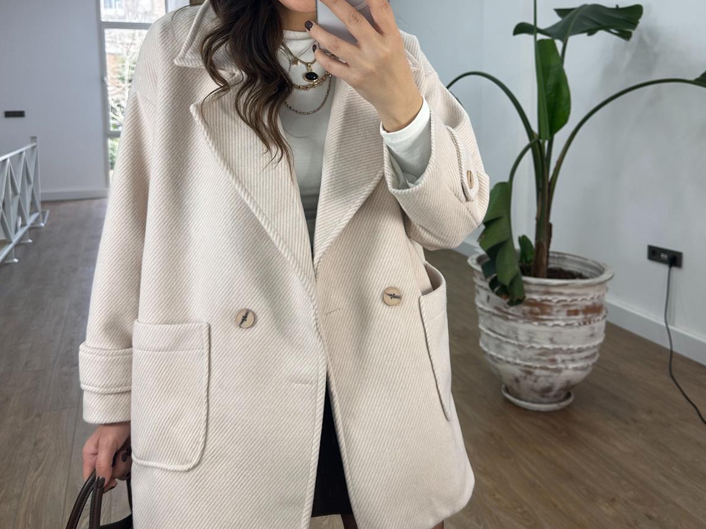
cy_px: 180
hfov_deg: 55.4
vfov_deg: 42.4
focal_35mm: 33
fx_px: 673
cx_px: 357
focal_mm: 6.86
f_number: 1.78
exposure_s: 1/123
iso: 50
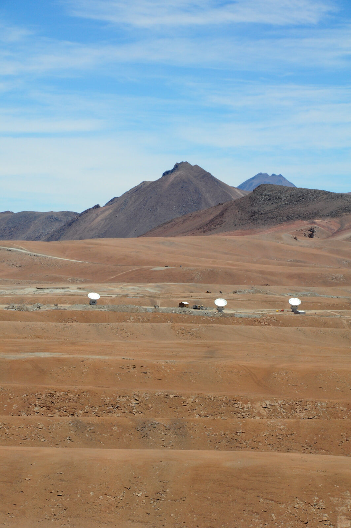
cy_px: 264
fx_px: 2463
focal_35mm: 168
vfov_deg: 12.2
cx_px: 176
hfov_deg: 8.2
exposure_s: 1/200
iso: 320
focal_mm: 112
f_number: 14
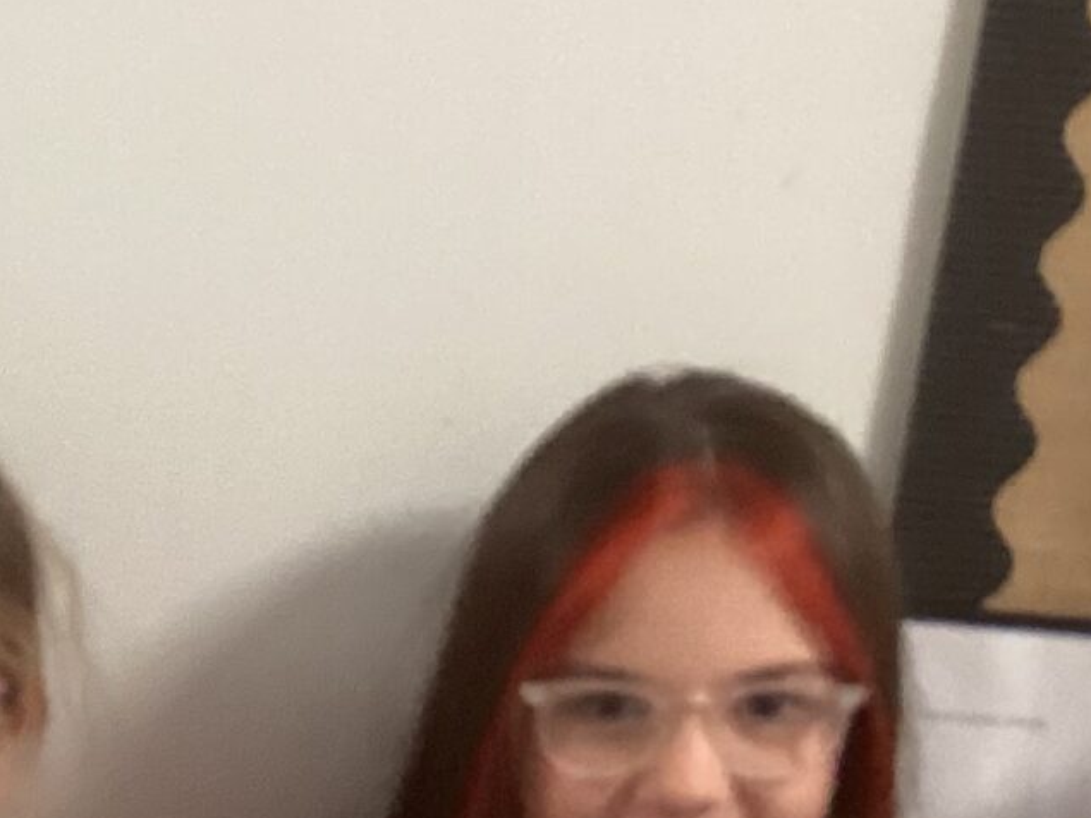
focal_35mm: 125
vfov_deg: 11.2
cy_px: 1339
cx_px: -416
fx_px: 3939
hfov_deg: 14.9
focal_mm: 3.3
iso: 320
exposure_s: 1/50
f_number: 2.4
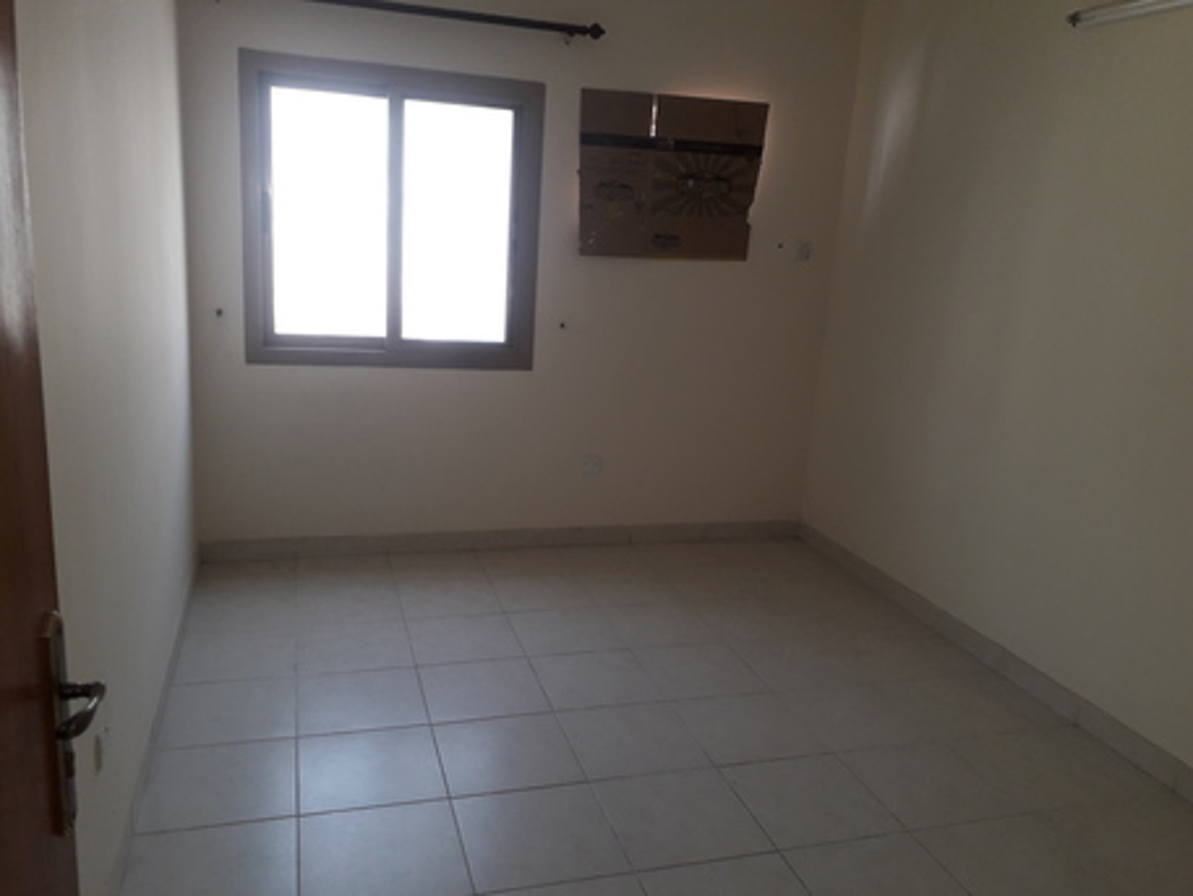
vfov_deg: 51.4
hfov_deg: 65.3
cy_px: 448
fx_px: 931
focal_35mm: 27
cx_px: 596
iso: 50
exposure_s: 1/50
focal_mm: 3.6
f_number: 1.9
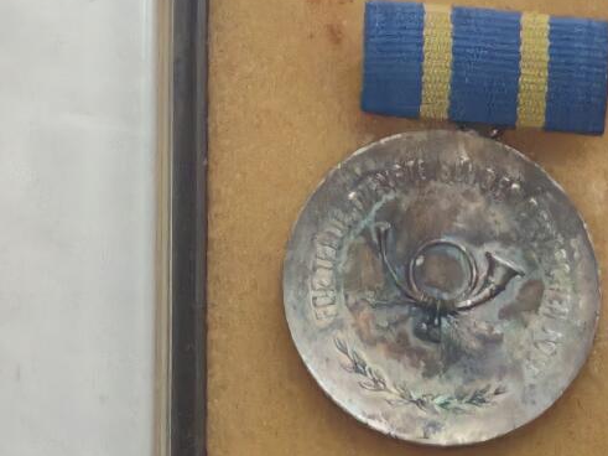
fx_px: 3407
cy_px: 19
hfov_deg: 10.2
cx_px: 173
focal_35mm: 194
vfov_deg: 7.6
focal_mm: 5.52
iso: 640
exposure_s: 1/50
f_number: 1.95
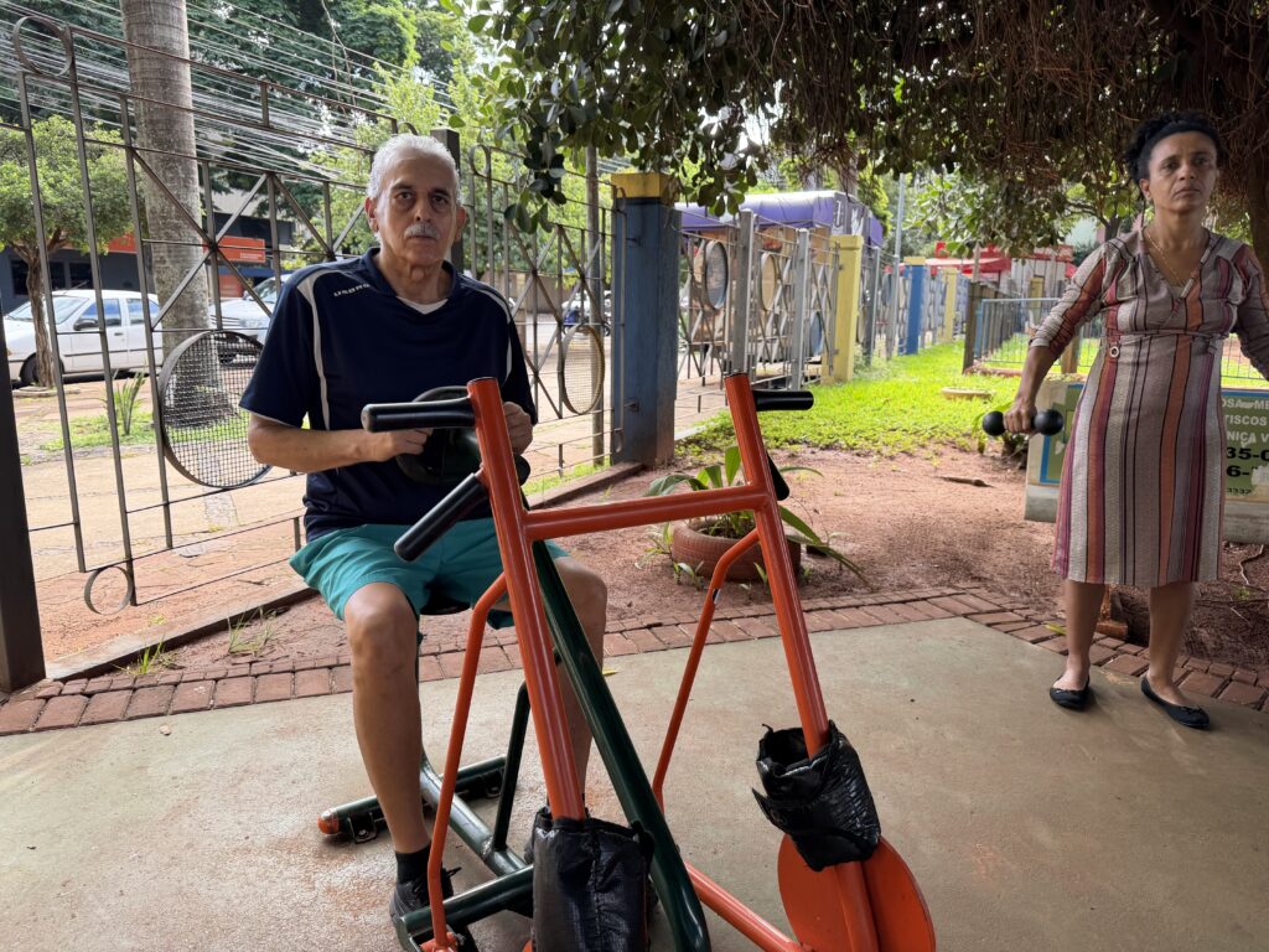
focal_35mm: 24
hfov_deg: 71.6
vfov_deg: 56.8
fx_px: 880
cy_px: 476
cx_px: 634
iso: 80
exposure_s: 1/330
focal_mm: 6.76
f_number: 1.78
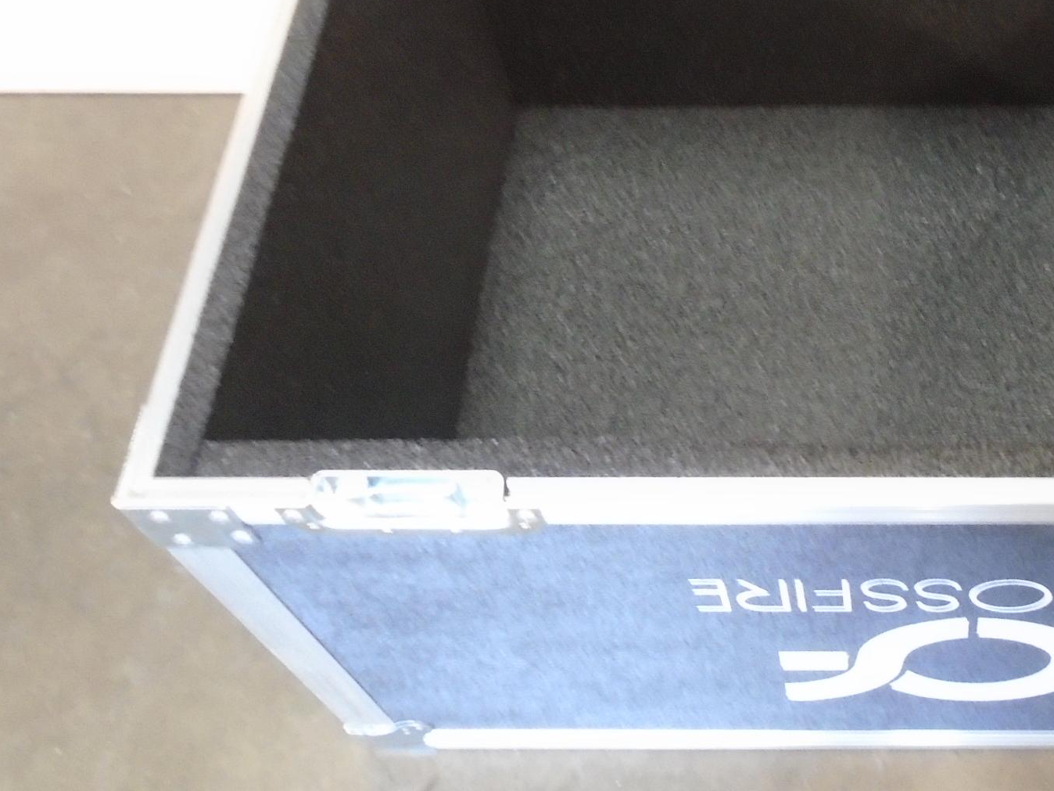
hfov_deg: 36.1
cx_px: 924
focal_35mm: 50
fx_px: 1522
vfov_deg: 28.7
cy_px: 200
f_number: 3.2
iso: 400
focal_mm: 4.6
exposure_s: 1/5
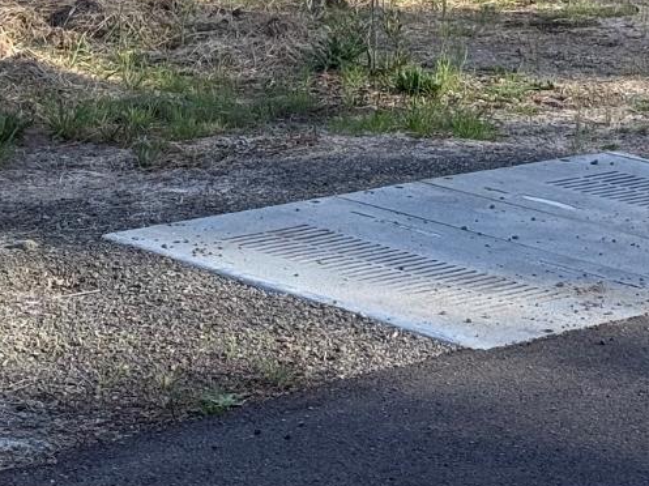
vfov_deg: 9.9
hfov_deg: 13.2
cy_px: -224
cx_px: -155
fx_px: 2717
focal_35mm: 145
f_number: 1.78
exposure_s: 1/1013
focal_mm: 6.76
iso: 64
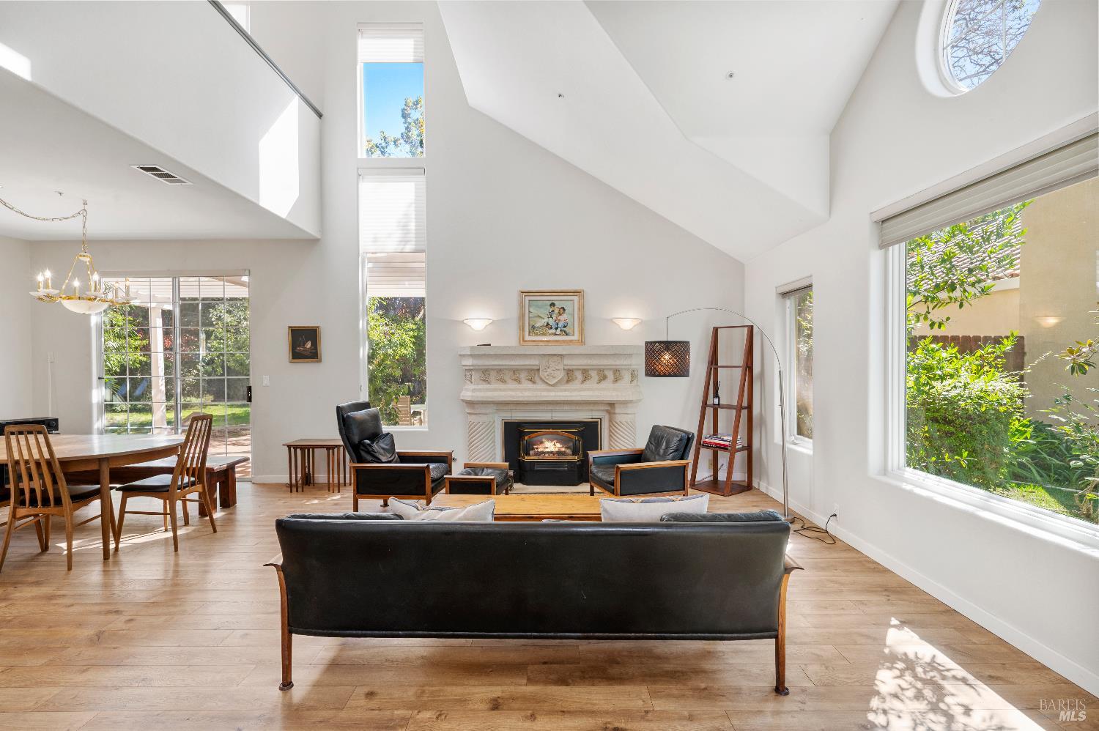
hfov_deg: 91.7
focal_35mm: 18
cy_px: 366
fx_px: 534
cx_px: 550
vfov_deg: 68.8
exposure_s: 1/8
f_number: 9
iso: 320
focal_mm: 17.5
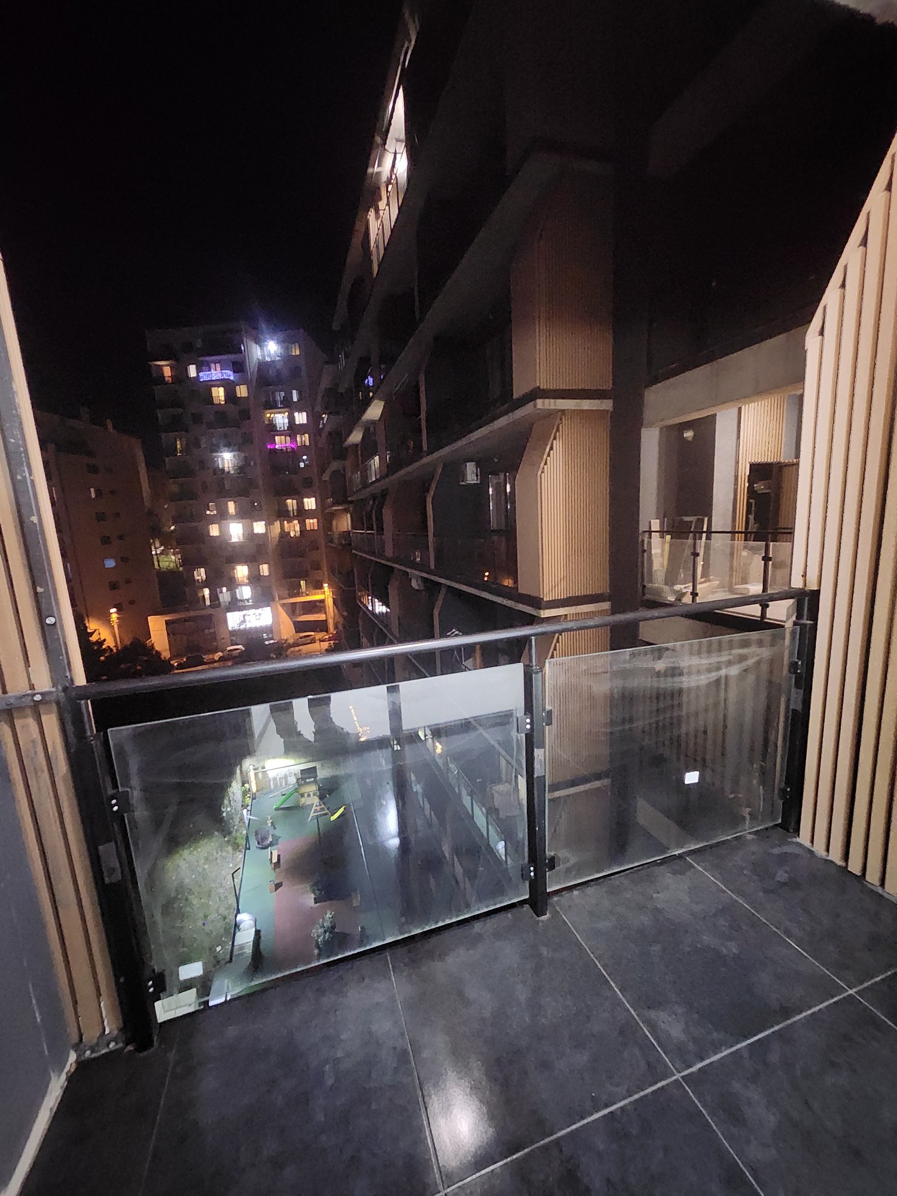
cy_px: 598
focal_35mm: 13
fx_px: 449
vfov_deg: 106.2
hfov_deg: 89.9
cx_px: 448
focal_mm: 1.74
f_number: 2.2
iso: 2000
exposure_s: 1/25
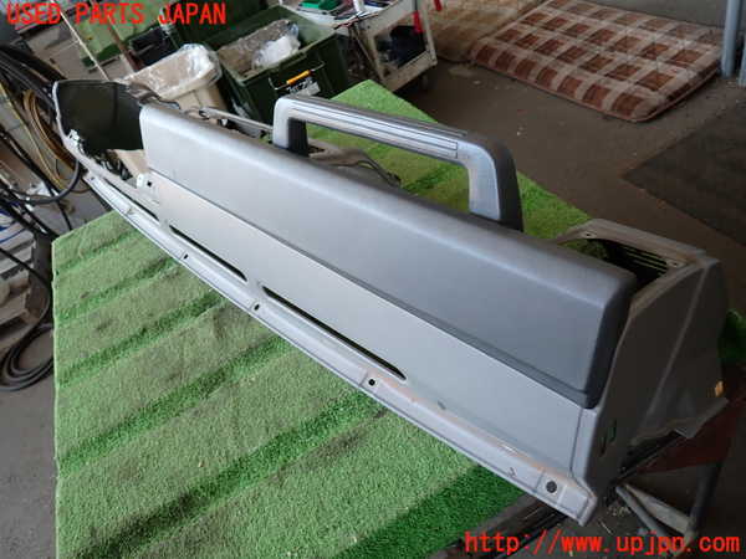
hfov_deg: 69.4
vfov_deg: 54.9
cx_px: 373
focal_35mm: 25
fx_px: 539
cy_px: 280
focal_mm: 4.5
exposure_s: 1/60
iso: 160
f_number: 2
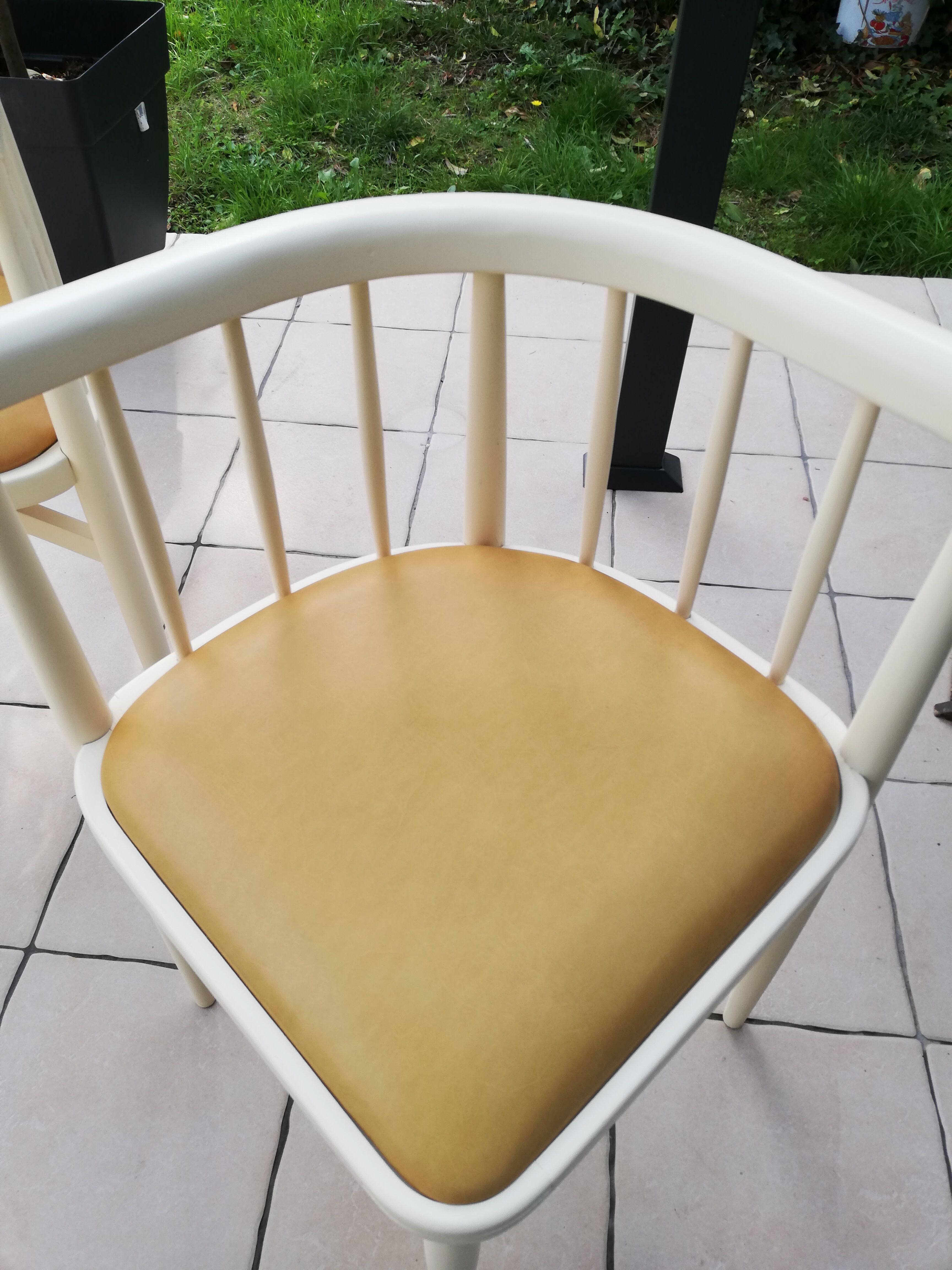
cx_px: 476
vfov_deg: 67.3
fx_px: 953
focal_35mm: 26
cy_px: 635
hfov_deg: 53.1
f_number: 2.2
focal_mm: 3.81
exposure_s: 1/224
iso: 50
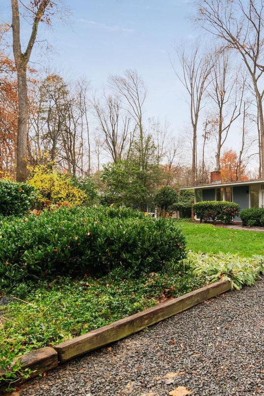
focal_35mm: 29
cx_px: 181
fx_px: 319
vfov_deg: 63.6
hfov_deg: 44.2
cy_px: 199
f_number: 8
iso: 1250
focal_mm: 16
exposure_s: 1/200
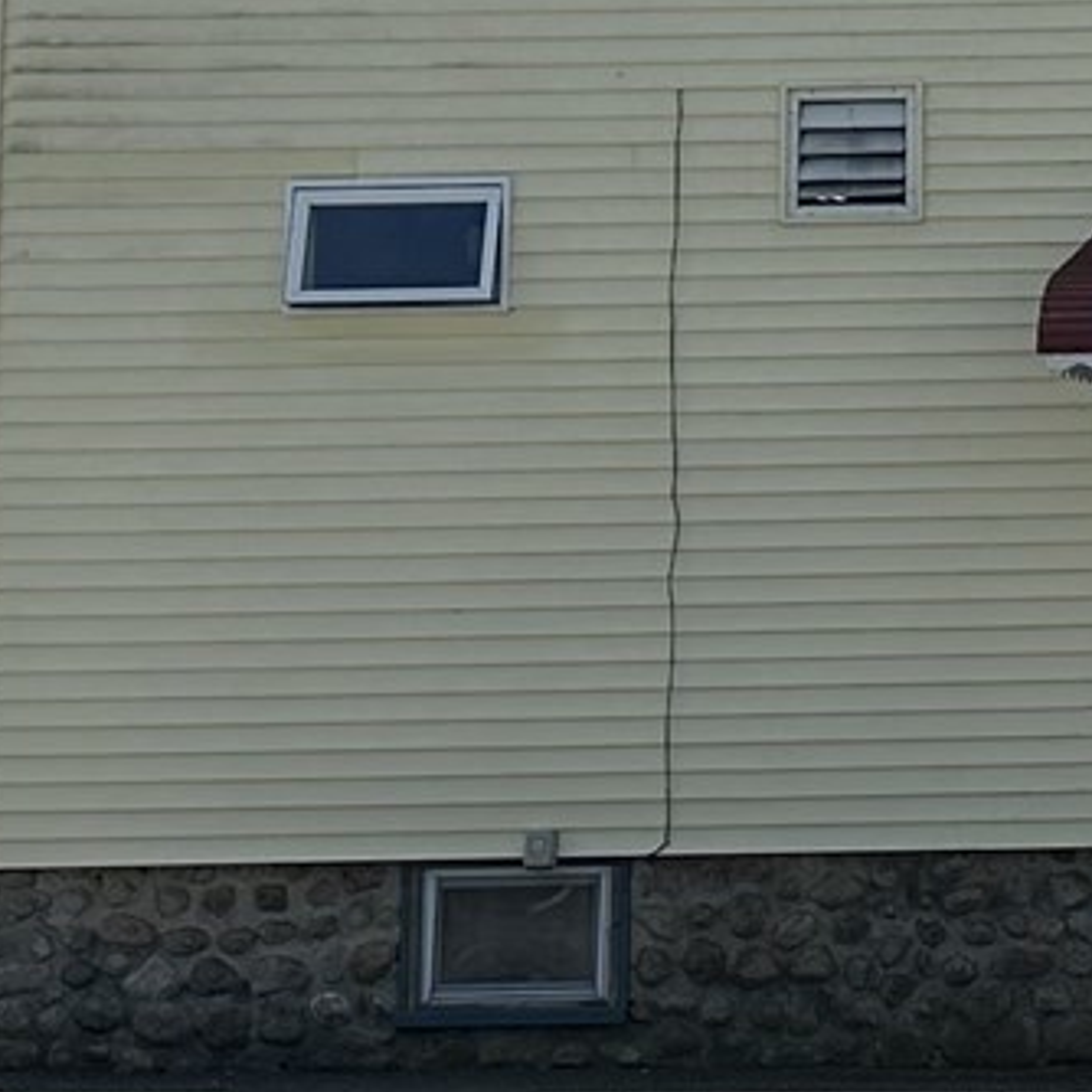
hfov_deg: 12.7
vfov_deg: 13.3
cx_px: 1703
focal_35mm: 130
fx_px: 4640
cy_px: 134
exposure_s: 1/7042
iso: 80
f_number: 1.78
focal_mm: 6.86
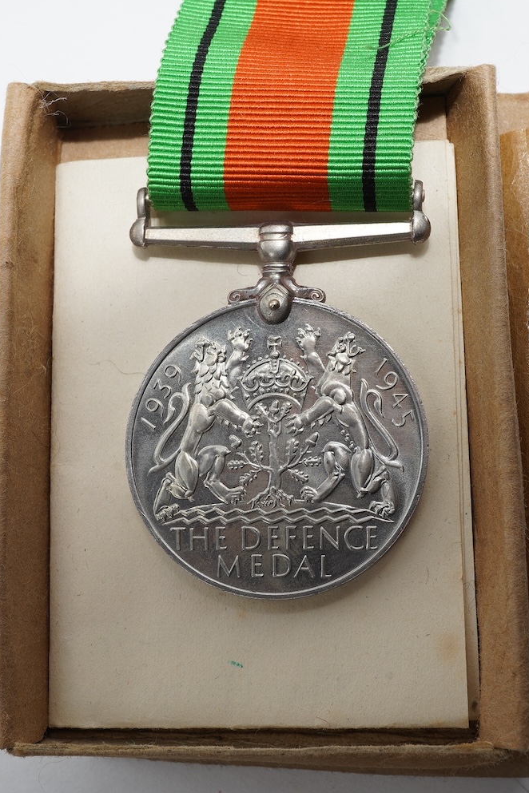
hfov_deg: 26.5
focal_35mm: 51
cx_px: 282
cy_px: 432
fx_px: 1124
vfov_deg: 38.9
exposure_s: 1/100
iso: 100
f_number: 22
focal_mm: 30
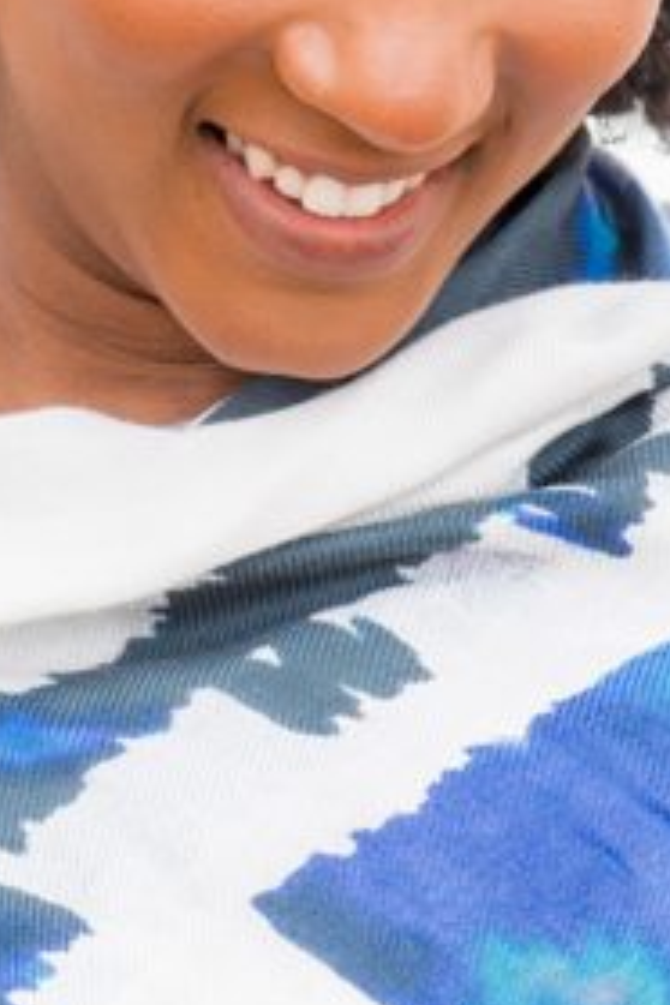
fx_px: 10747
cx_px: 88
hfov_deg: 3.6
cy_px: 310
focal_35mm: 385
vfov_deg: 5.4
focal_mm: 105
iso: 500
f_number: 5.6
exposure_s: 1/160
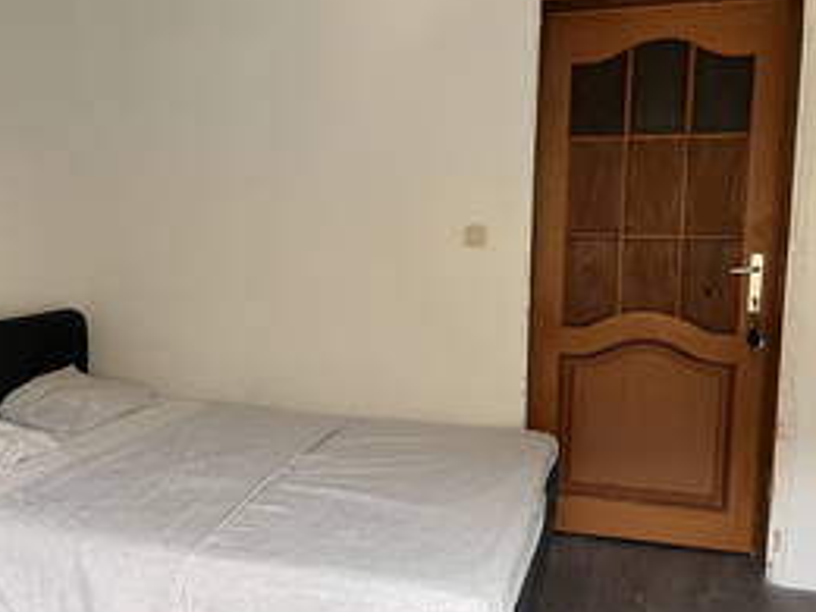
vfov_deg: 39.6
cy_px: 323
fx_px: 849
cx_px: 333
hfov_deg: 51.1
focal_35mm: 36
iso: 125
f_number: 1.6
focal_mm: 5.1
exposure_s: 1/93
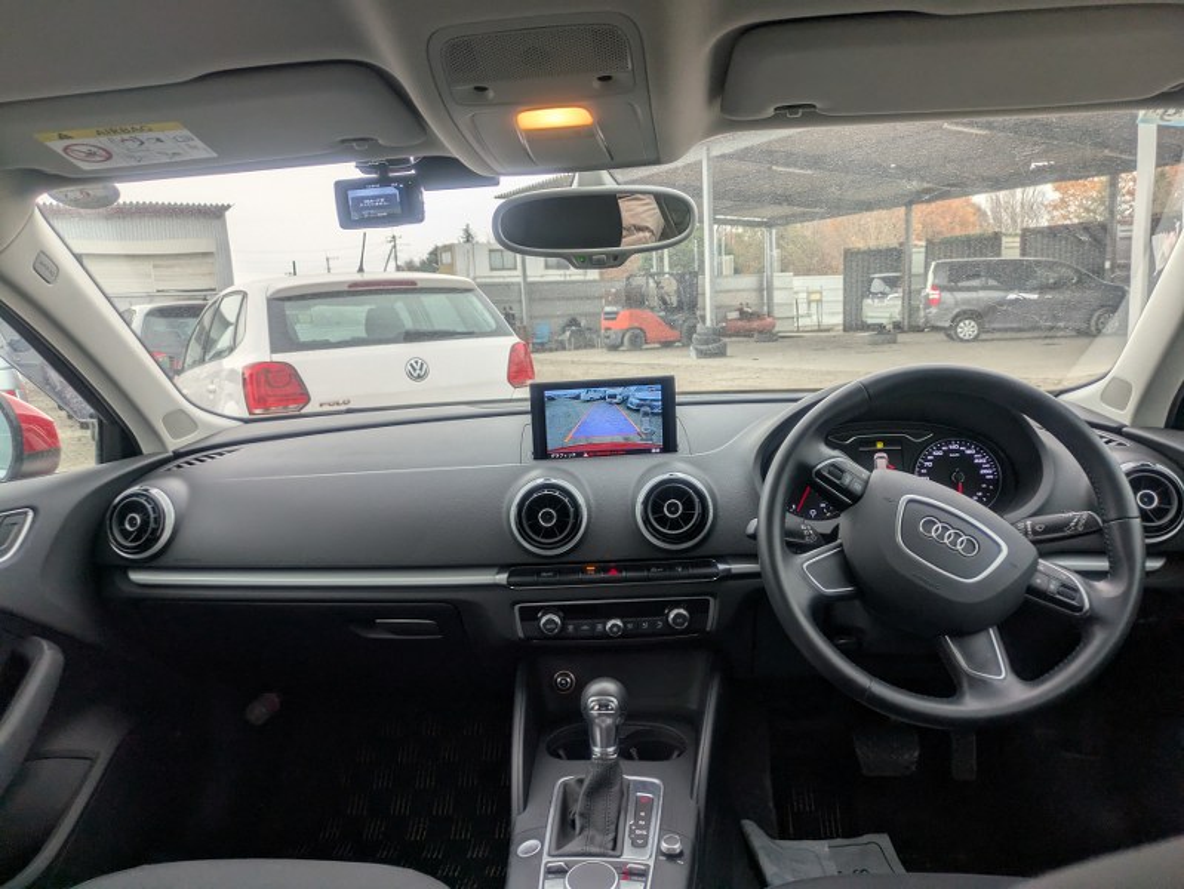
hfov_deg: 69.4
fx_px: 855
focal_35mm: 25
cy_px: 444
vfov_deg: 54.9
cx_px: 592
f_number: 1.89
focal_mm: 5.43
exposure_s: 1/213
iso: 40
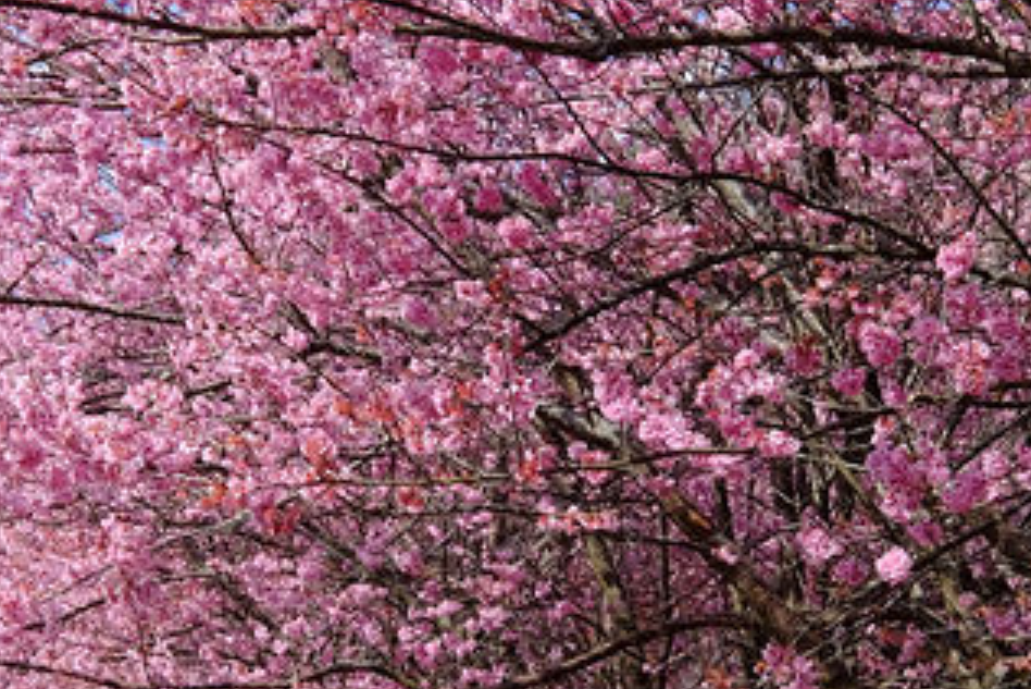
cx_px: 150
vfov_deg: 15.0
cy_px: 429
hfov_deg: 22.0
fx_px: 2607
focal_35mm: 91
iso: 200
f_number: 8
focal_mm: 24
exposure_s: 1/90
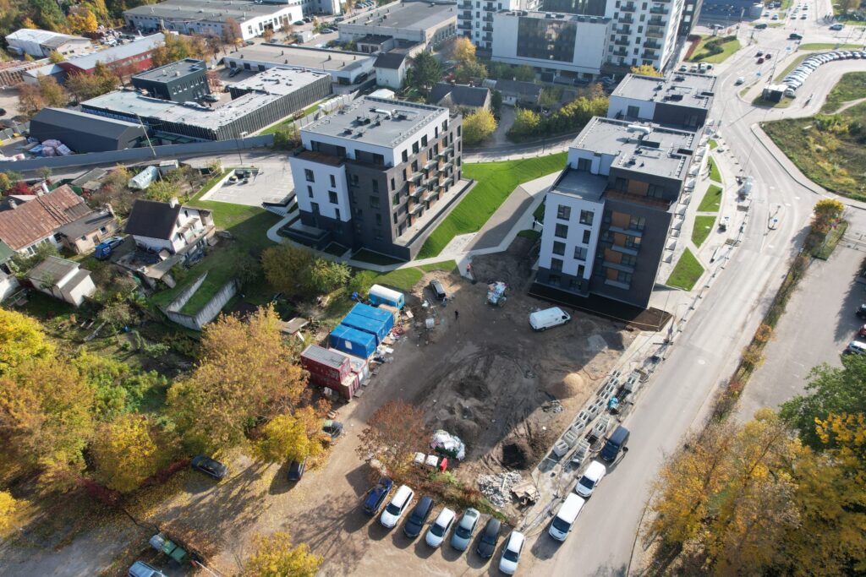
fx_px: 529
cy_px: 288
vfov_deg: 57.2
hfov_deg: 78.6
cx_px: 433
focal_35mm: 22
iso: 140
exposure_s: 1/800
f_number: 2.8
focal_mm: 8.38
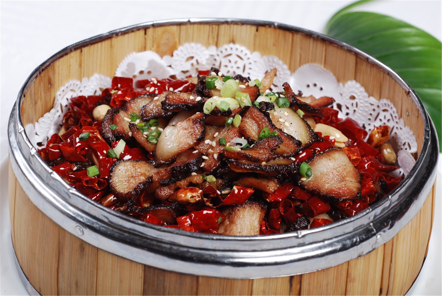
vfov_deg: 18.2
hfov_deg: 27.0
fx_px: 922
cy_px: 148
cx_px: 221
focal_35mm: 75
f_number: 9
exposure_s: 1/160
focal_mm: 50
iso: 100
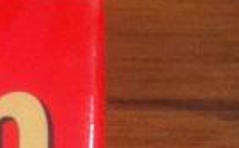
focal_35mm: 271
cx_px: -346
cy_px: 560
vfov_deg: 4.5
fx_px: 1762
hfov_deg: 7.3
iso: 125
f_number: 2.8
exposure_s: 1/15
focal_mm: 3.85
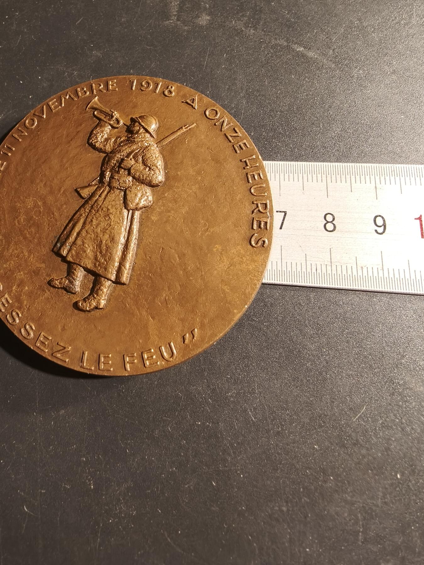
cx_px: 212
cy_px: 282
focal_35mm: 23
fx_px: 376
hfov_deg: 58.9
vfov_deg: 73.9
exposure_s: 1/50
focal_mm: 2.32
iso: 160
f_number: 2
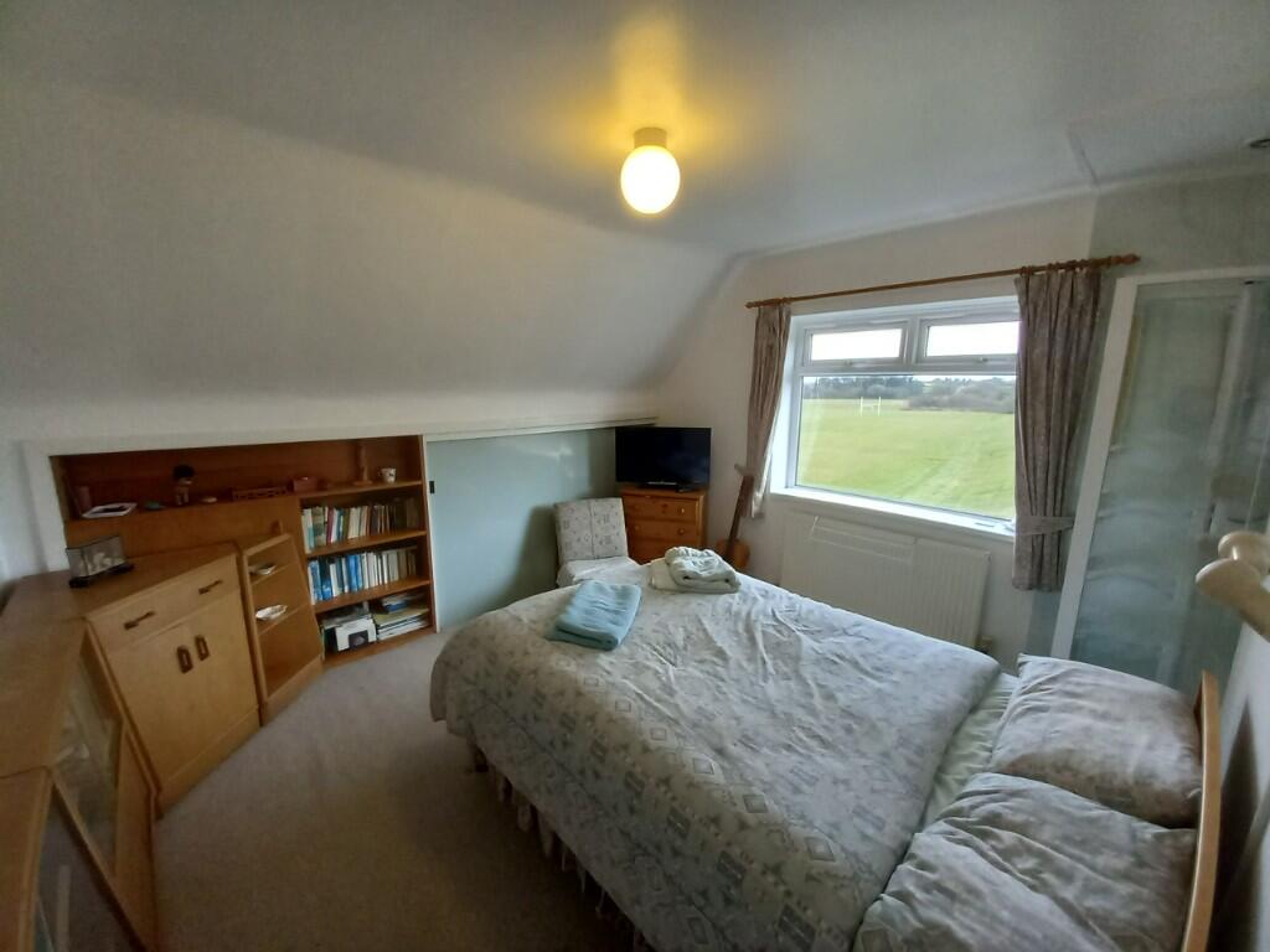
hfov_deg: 106.2
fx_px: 477
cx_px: 635
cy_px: 476
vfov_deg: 89.9
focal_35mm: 13
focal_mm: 1.13
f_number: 2.2
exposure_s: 1/50
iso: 160
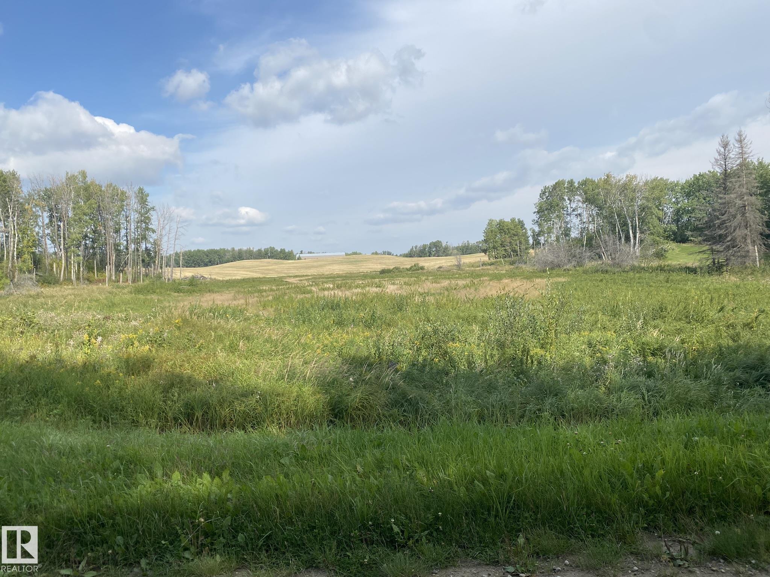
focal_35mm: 26
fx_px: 578
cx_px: 385
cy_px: 288
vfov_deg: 53.1
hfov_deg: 67.3
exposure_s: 1/2890
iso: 32
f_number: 1.8
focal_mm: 4.25
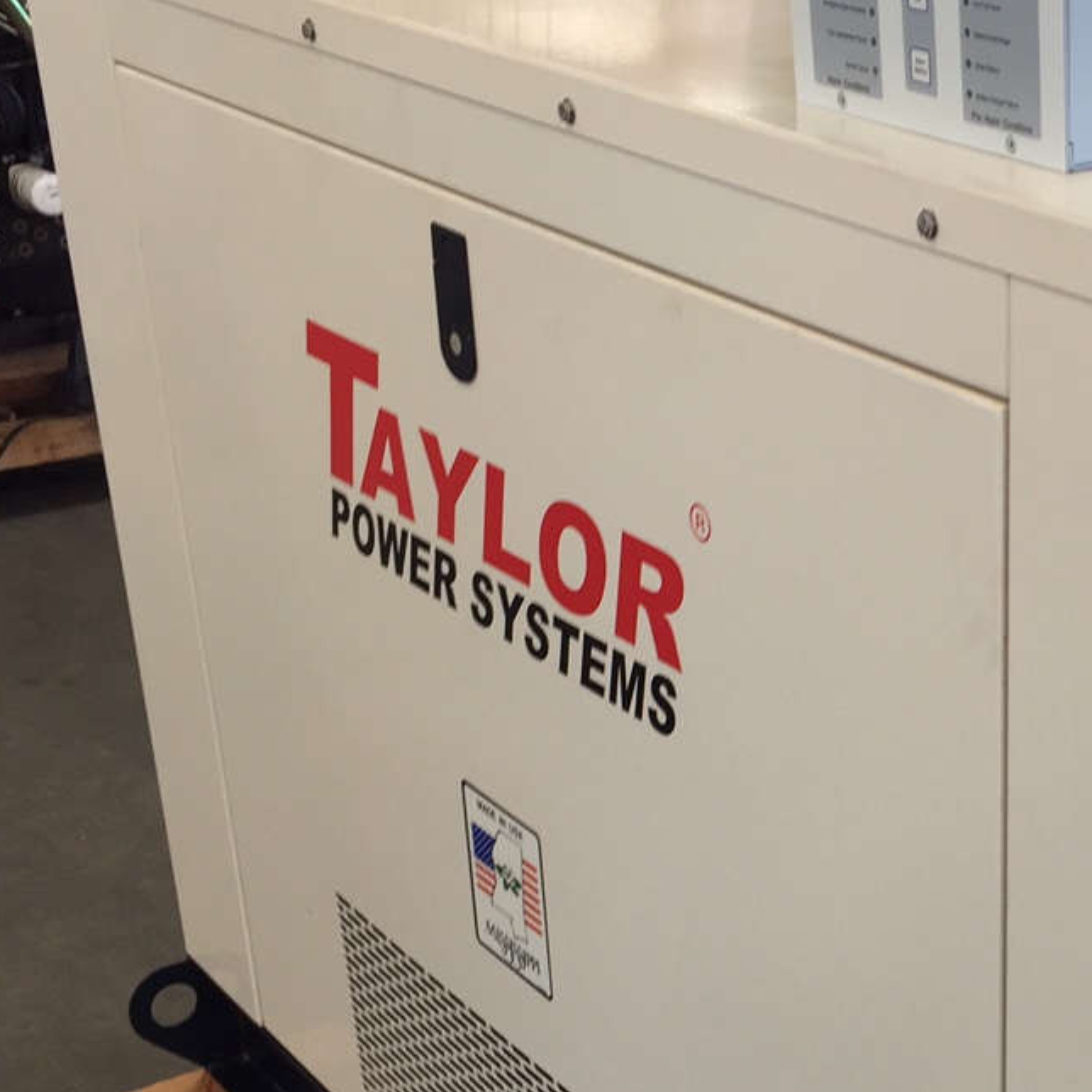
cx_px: 1092
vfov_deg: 26.1
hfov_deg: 25.2
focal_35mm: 65
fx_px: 2320
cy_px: 846
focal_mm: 4.15
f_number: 2.2
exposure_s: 1/60
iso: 32
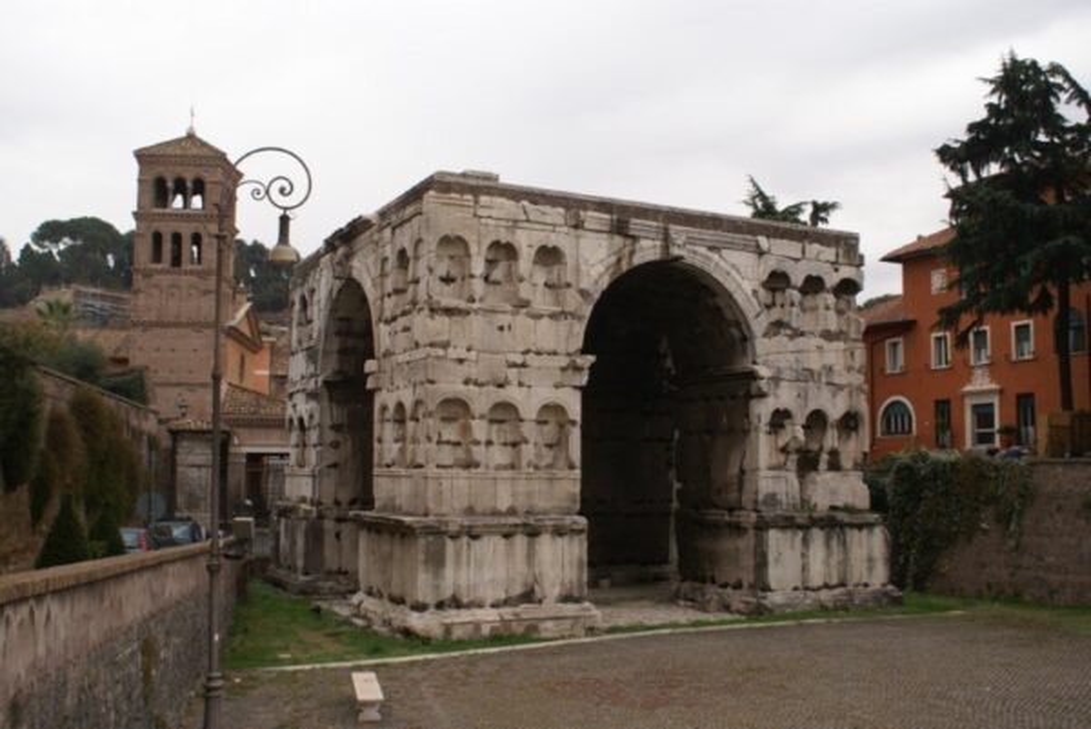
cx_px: 546
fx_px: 1183
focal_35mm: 39
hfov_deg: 49.5
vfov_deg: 34.3
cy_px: 364
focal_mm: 26
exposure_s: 1/40
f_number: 4.5
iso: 200
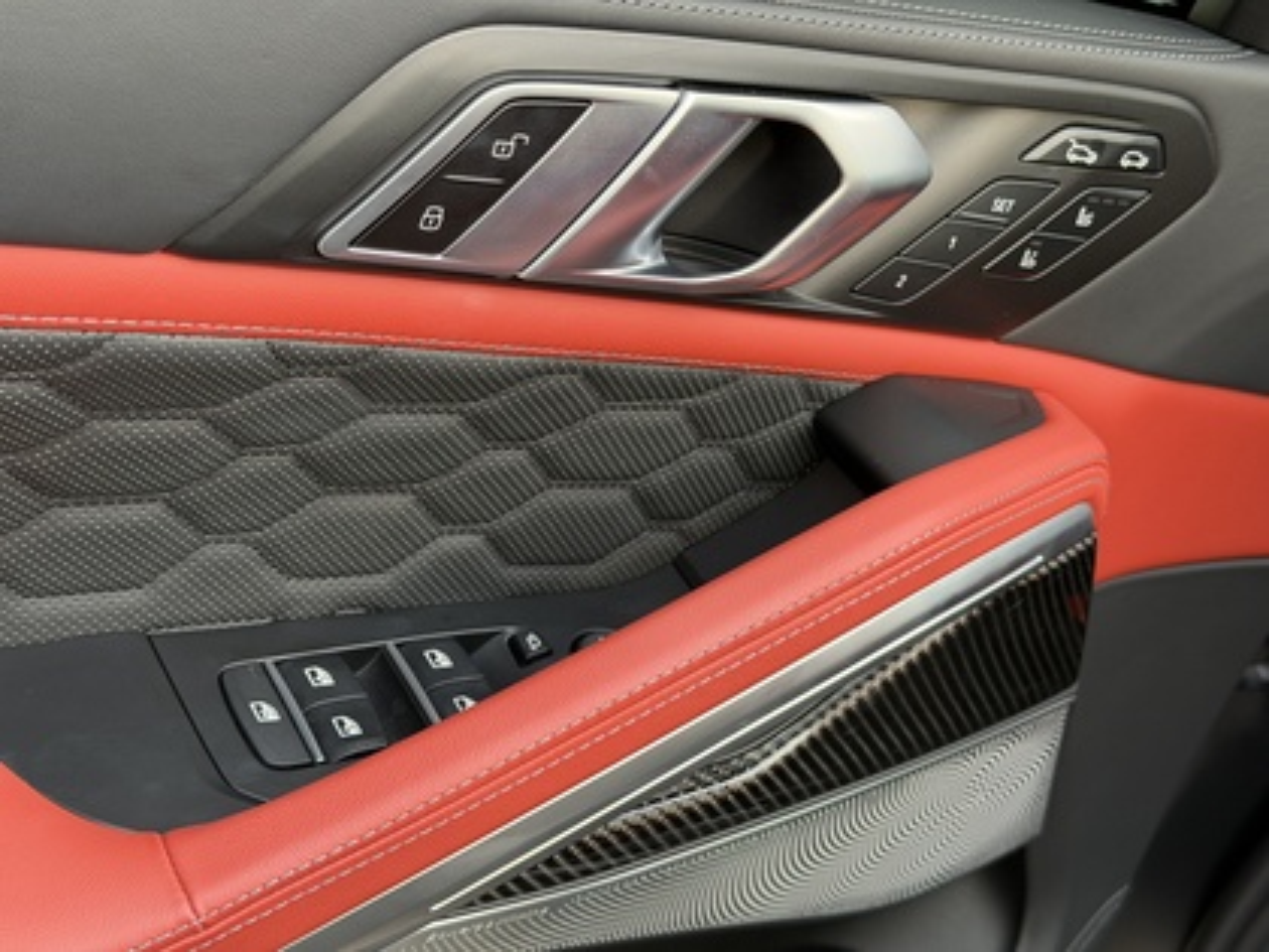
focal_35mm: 48
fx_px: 1760
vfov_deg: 30.3
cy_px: 476
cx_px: 634
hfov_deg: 39.7
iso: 100
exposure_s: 1/60
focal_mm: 6.76
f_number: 1.78
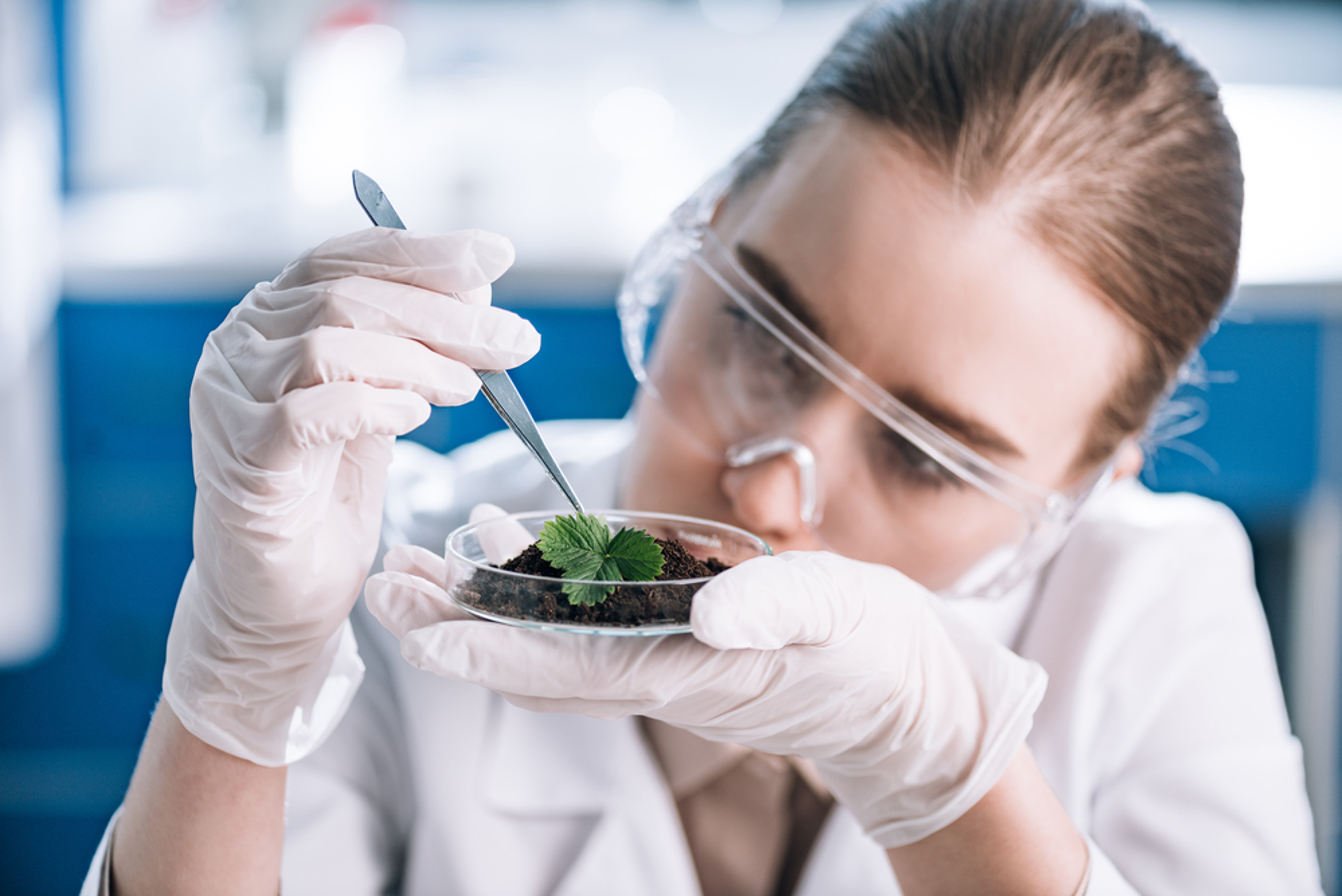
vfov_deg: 13.1
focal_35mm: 105
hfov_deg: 19.4
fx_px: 3916
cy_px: 448
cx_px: 671
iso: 160
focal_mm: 105
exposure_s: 1/200
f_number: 3.5
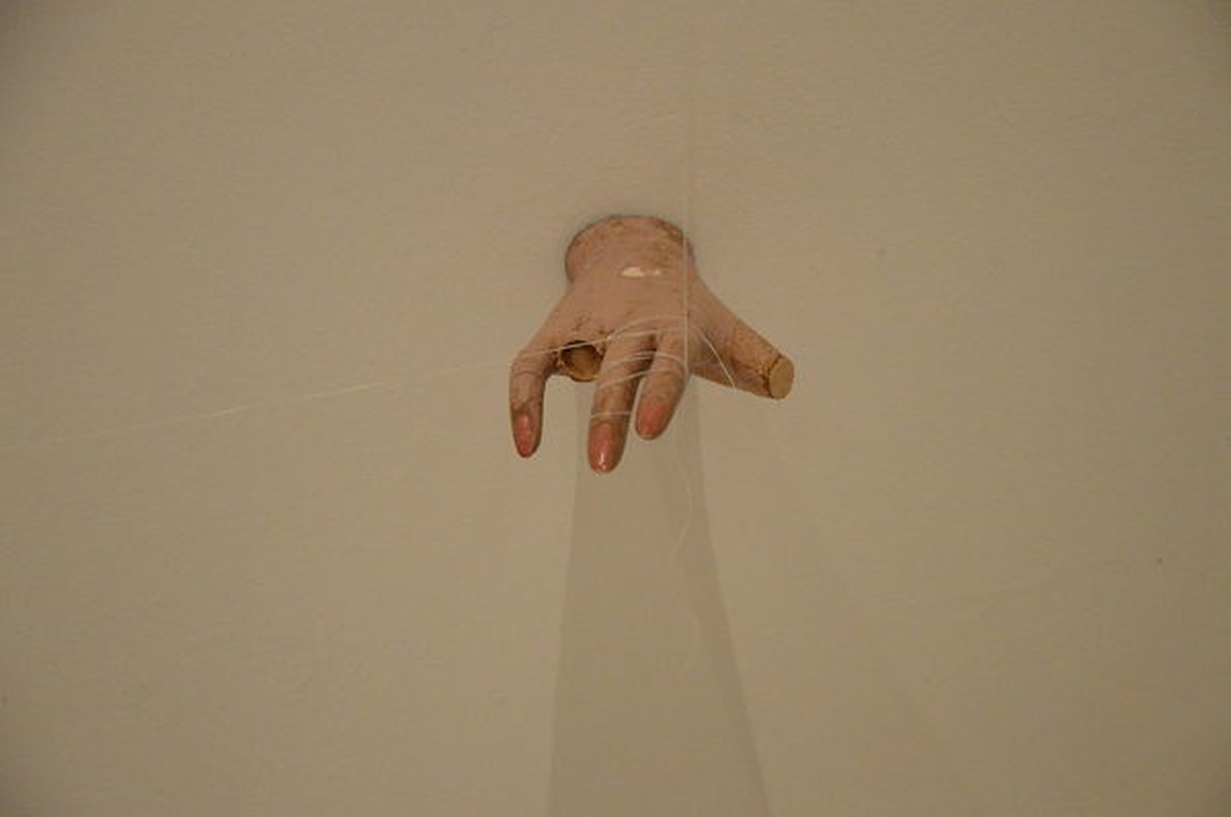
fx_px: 3841
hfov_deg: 18.2
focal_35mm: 112
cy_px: 408
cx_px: 616
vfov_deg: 12.1
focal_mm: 75
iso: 3600
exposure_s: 1/400
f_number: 5.3
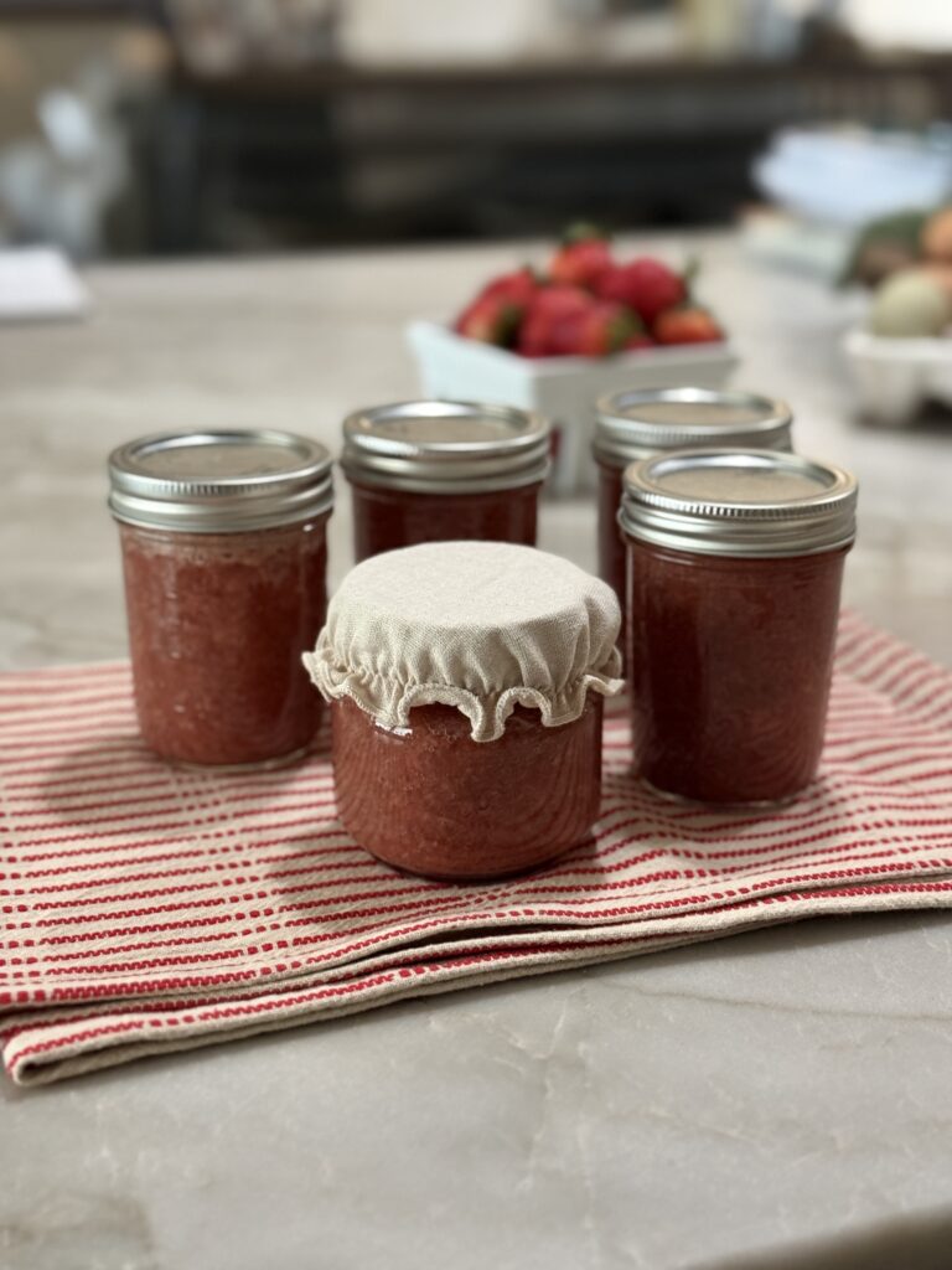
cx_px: 476
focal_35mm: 48
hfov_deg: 30.3
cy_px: 635
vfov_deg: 39.7
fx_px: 1760
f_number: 1.78
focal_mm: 6.76
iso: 320
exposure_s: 1/40
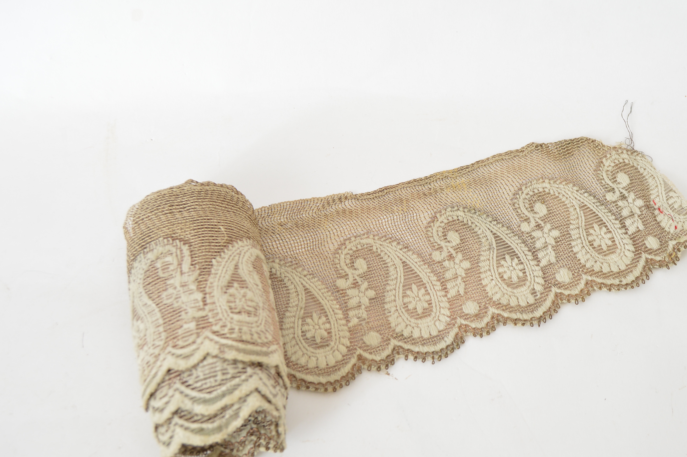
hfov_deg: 40.7
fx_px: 915
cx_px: 445
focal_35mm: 48
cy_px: 250
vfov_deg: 28.0
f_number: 5
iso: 200
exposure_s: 1/125
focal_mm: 24
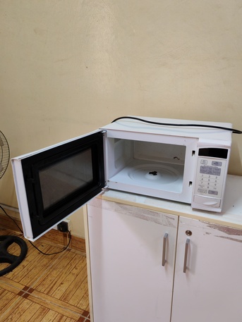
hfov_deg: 51.4
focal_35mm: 27
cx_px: 121
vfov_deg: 65.3
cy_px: 161
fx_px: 252
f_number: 1.95
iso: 800
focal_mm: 5.52
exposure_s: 1/100
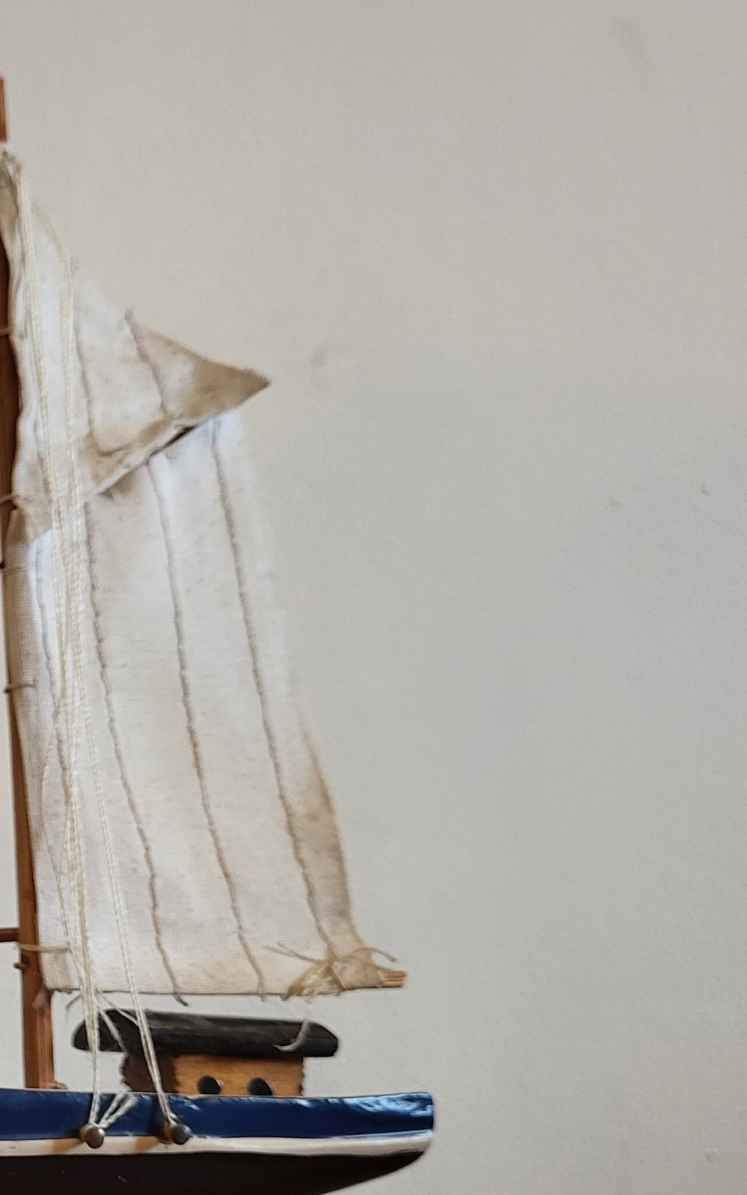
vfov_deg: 37.0
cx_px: -371
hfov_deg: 20.5
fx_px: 1759
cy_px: 831
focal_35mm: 54
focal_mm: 5.4
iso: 320
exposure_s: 1/50
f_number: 1.8
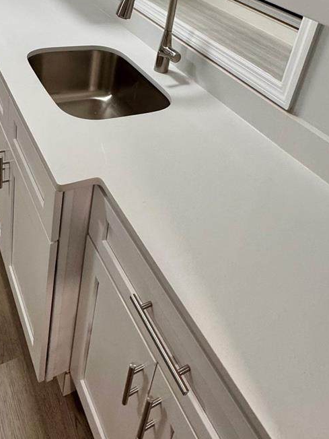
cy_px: 67
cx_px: 143
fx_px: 418
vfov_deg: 50.7
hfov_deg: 42.9
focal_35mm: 33
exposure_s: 1/120
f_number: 2.2
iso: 200
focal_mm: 2.22
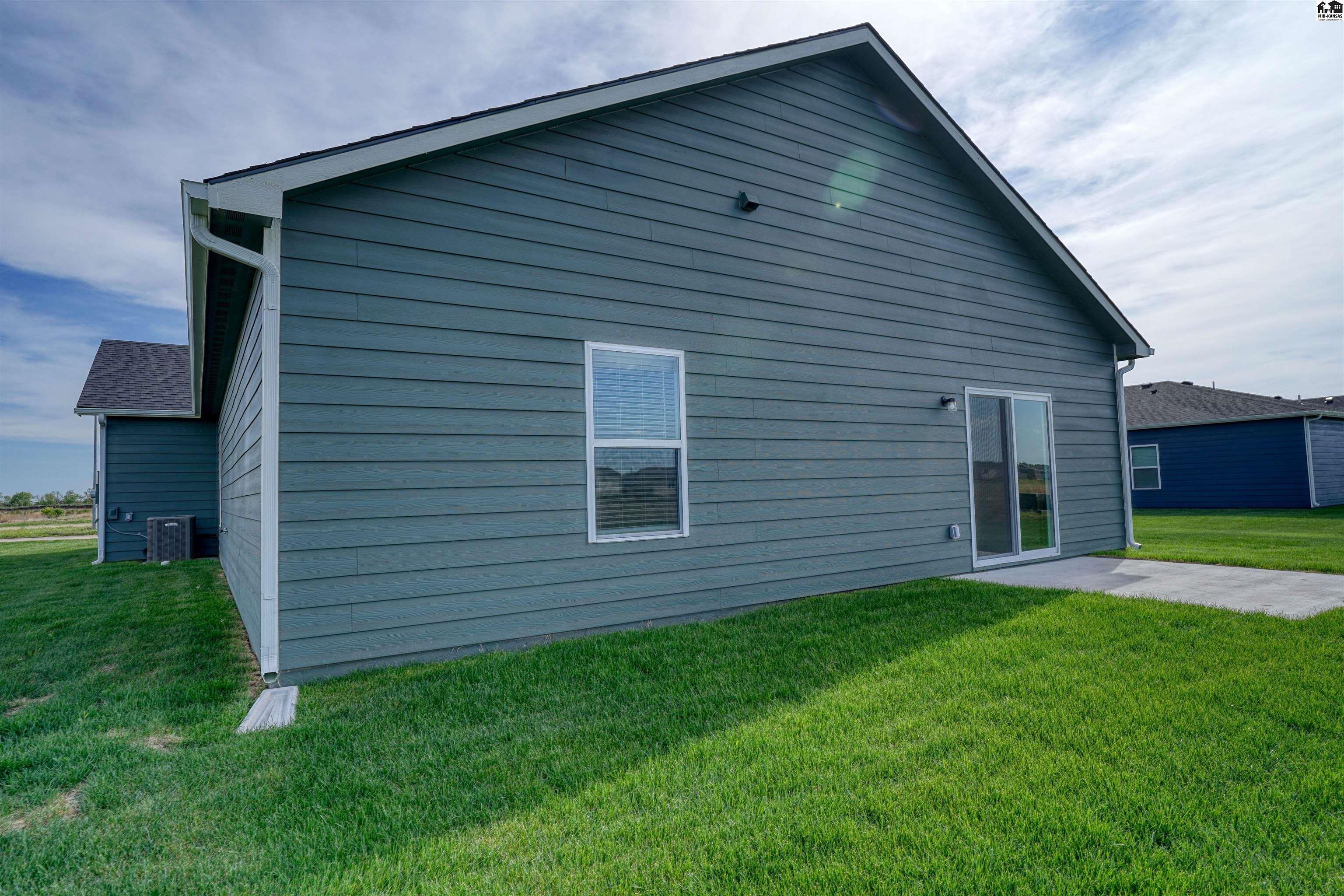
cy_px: 448
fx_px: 747
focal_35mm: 20
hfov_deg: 84.0
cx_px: 672
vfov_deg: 61.9
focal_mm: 20
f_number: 6.3
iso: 100
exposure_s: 1/160
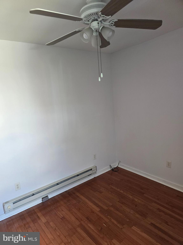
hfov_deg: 58.9
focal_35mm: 23
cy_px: 122
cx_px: 92
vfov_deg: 73.9
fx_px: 162
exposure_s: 1/120
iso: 320
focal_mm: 6.3
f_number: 1.7
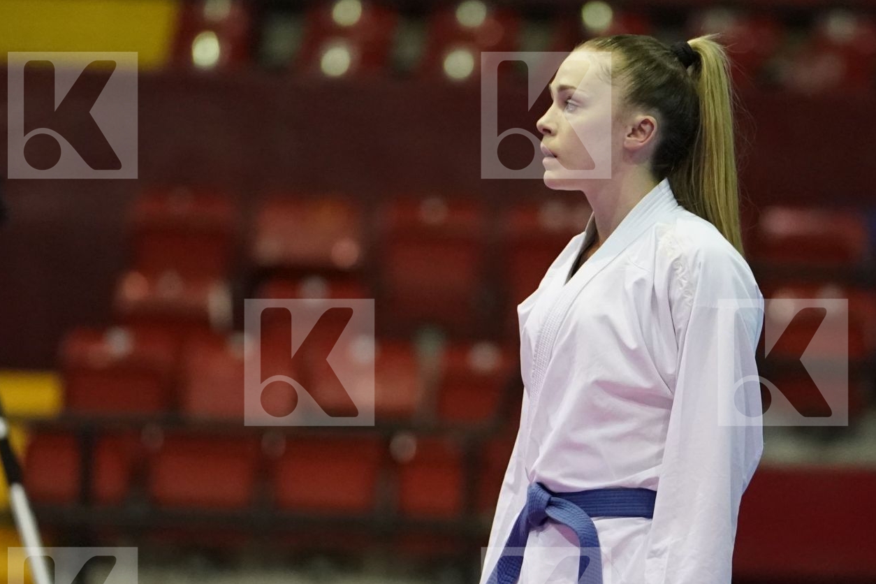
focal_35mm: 389
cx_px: 546
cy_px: 363
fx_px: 9465
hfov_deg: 5.3
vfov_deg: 3.5
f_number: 2.8
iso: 6400
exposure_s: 1/400
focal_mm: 181
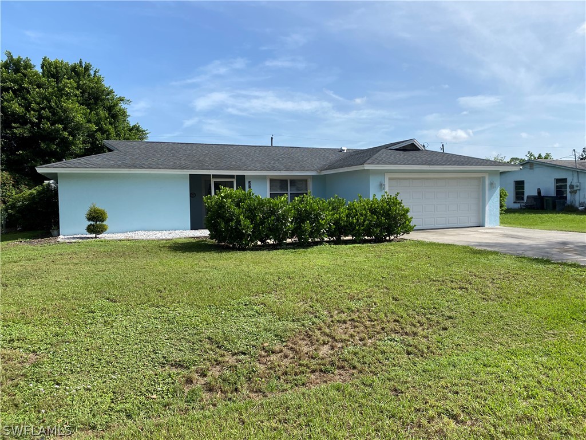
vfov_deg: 53.1
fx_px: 440
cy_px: 220
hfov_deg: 67.3
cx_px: 293
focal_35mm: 26
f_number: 1.8
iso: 32
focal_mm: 4.25
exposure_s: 1/2967
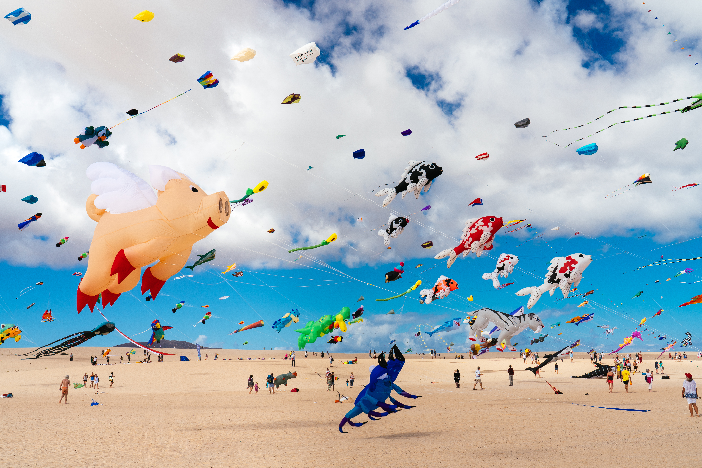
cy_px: 234
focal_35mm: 40
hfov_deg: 48.5
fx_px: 780
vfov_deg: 33.4
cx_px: 351
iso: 100
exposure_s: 1/160
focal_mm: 40
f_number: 9
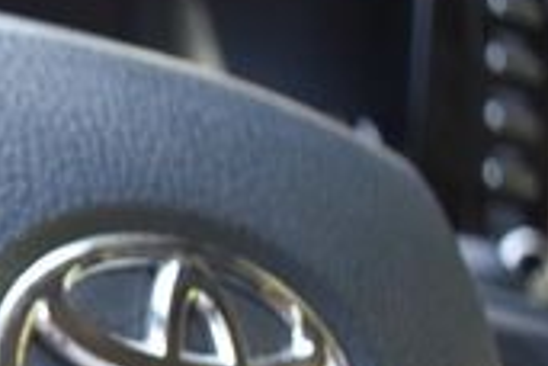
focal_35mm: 101
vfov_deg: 13.4
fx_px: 1537
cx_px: -417
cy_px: 329
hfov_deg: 16.9
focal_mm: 18
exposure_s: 1/250
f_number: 3.5
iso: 800
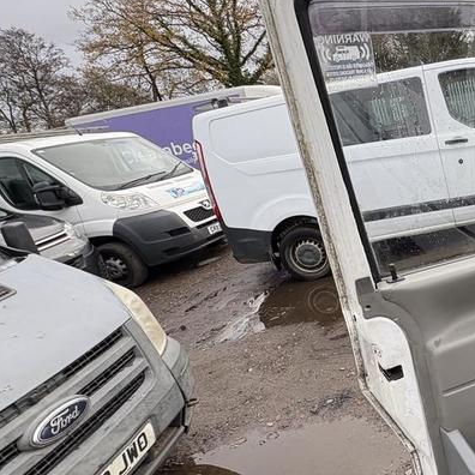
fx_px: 435
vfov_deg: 57.3
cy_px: 245
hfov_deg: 47.4
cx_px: 477
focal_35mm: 28
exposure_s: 1/304
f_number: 2.2
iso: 40
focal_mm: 2.22
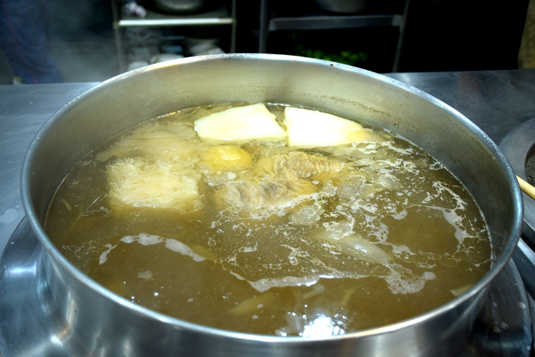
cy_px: 178
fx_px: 580
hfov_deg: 49.5
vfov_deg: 34.2
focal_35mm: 39
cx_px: 268
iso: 800
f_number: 4.5
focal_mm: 26
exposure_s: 1/80
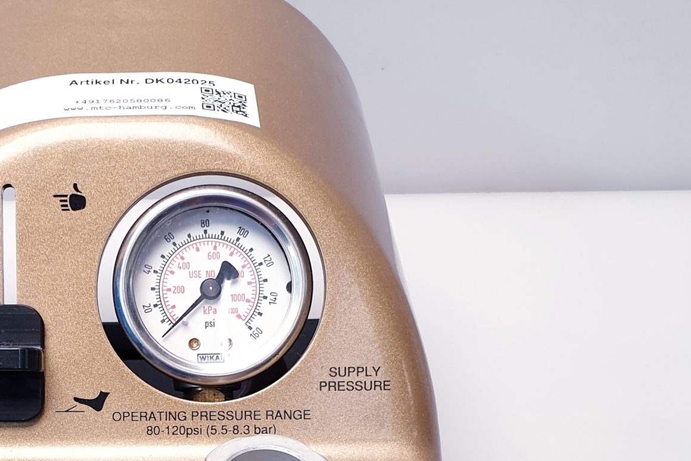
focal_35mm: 60
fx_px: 1151
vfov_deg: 22.0
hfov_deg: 32.3
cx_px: 119
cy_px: 435
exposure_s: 1/50
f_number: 2.4
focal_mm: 4.3
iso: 80
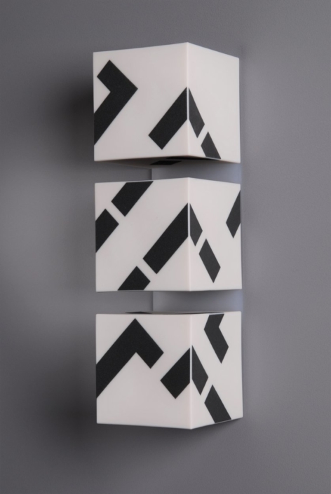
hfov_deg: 16.6
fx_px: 1134
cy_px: 247
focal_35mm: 82
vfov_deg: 24.6
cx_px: 166
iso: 100
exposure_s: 1/60
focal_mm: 55
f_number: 8
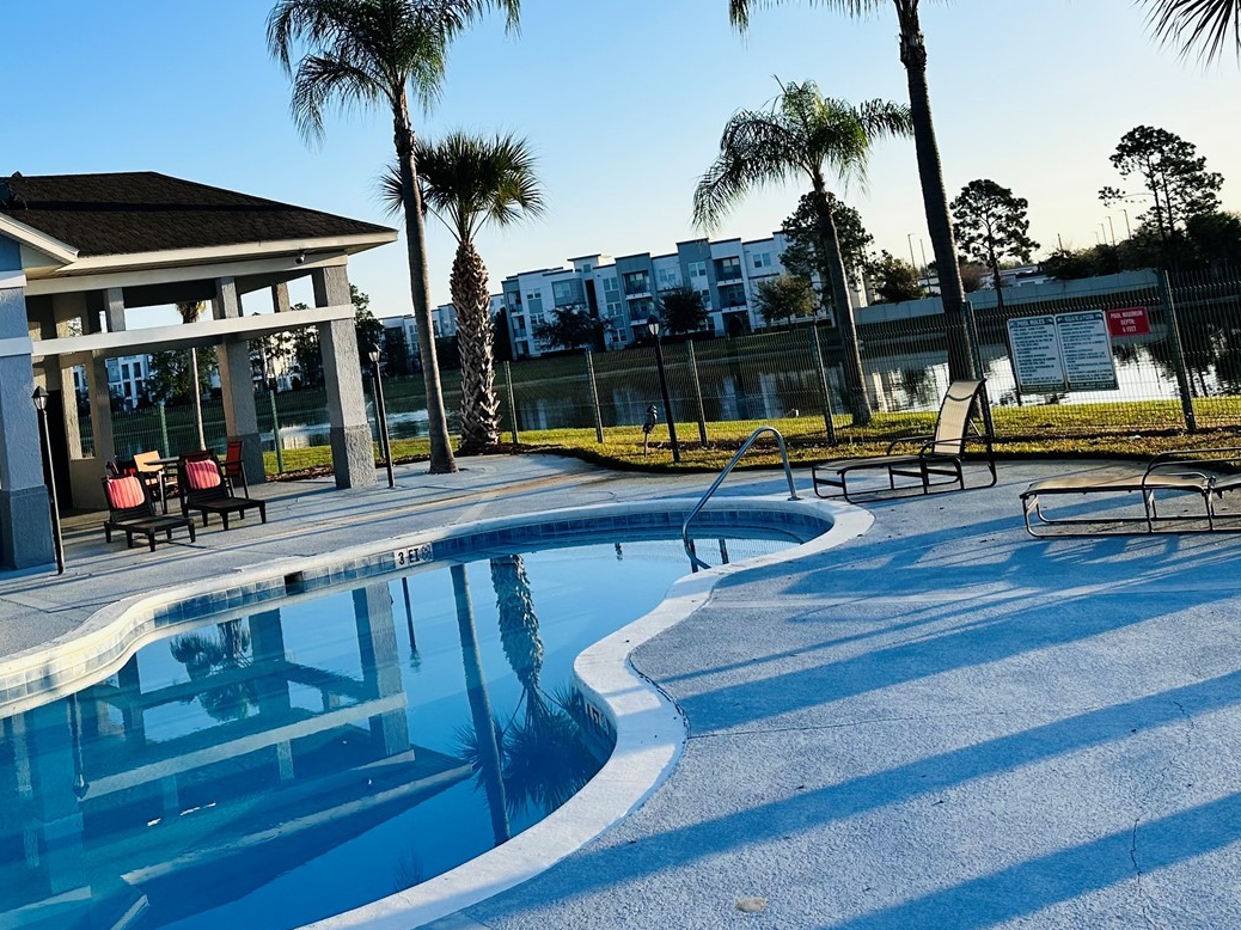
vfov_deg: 37.6
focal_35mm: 37
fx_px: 1326
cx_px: 397
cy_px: 227
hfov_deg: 49.1
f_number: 1.78
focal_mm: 6.86
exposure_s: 1/2809
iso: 80
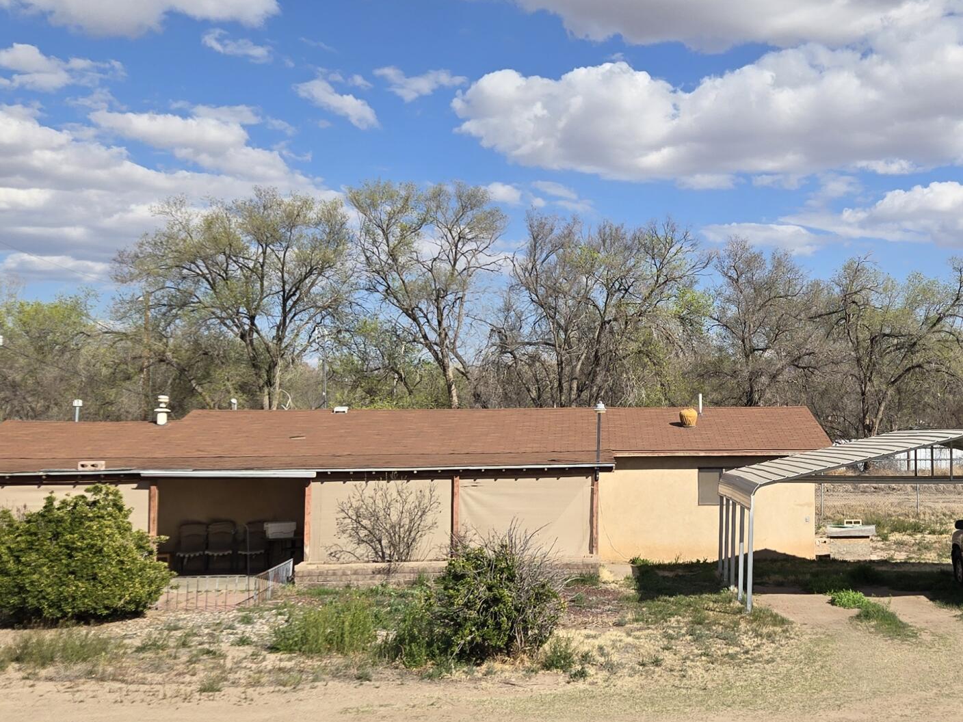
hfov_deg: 37.6
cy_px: 352
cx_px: 763
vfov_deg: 29.7
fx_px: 1363
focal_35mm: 49
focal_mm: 5.4
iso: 25
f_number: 1.8
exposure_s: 1/2234
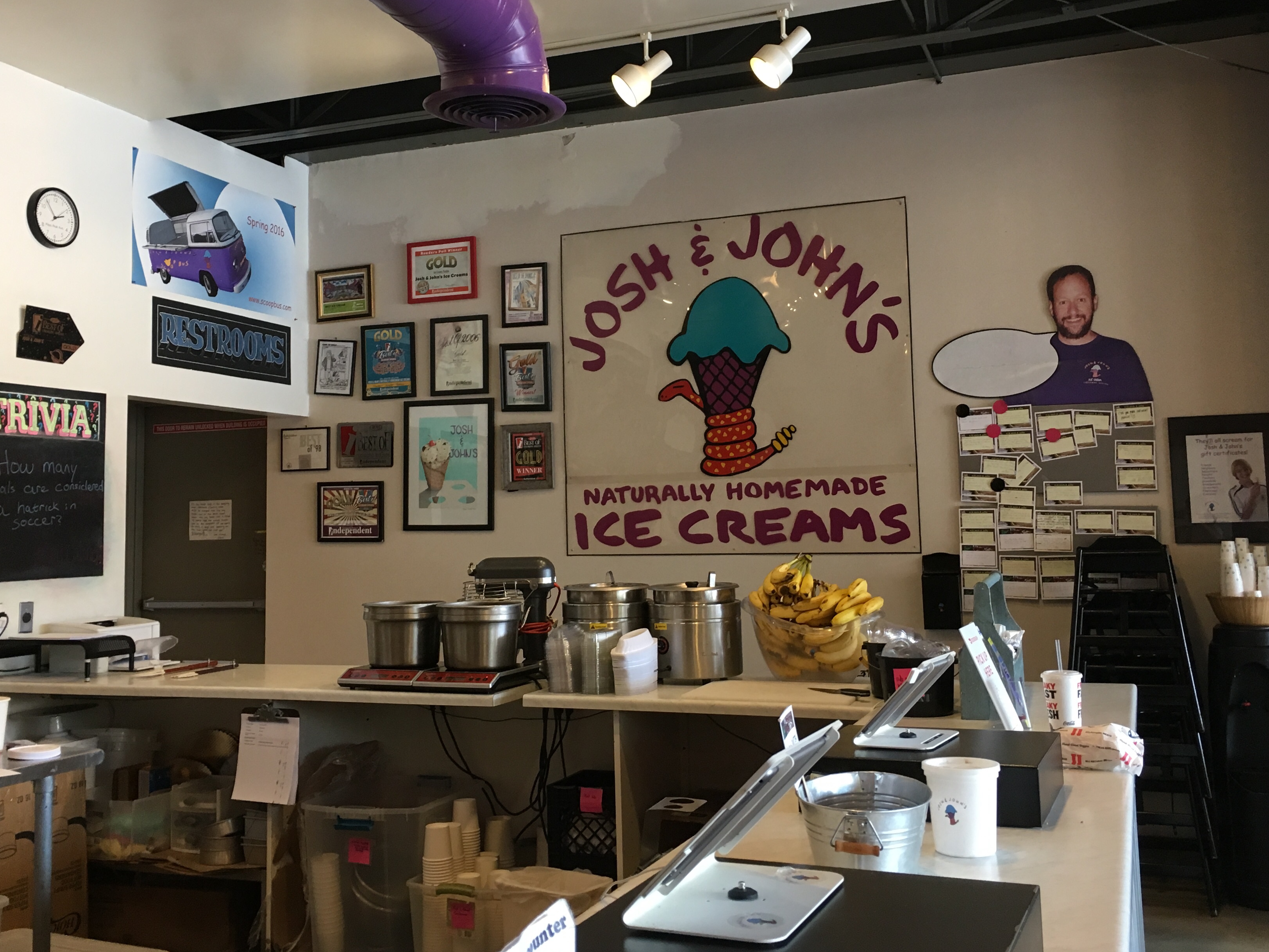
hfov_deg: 51.3
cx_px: 613
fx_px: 1320
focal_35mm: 36
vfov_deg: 39.6
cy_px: 408
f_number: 2.2
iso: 100
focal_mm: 4.15
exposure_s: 1/30
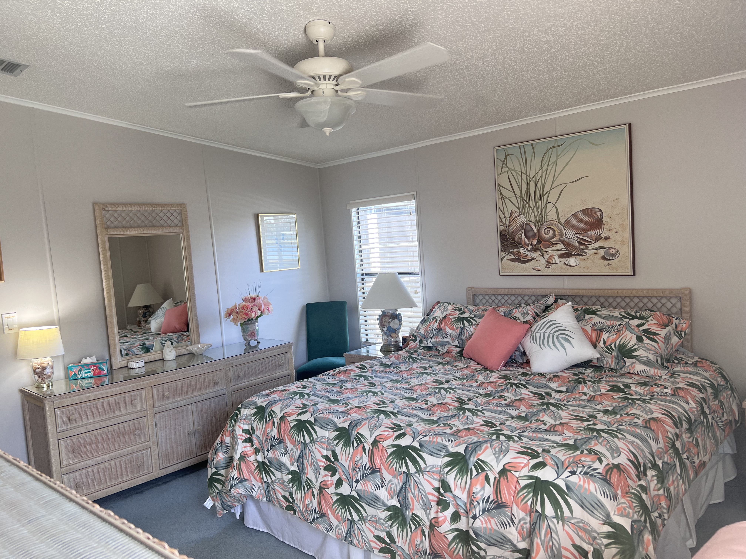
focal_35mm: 26
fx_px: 560
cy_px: 280
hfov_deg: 67.3
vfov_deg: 53.1
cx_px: 373
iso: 80
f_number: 1.5
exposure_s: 1/120
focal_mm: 5.7
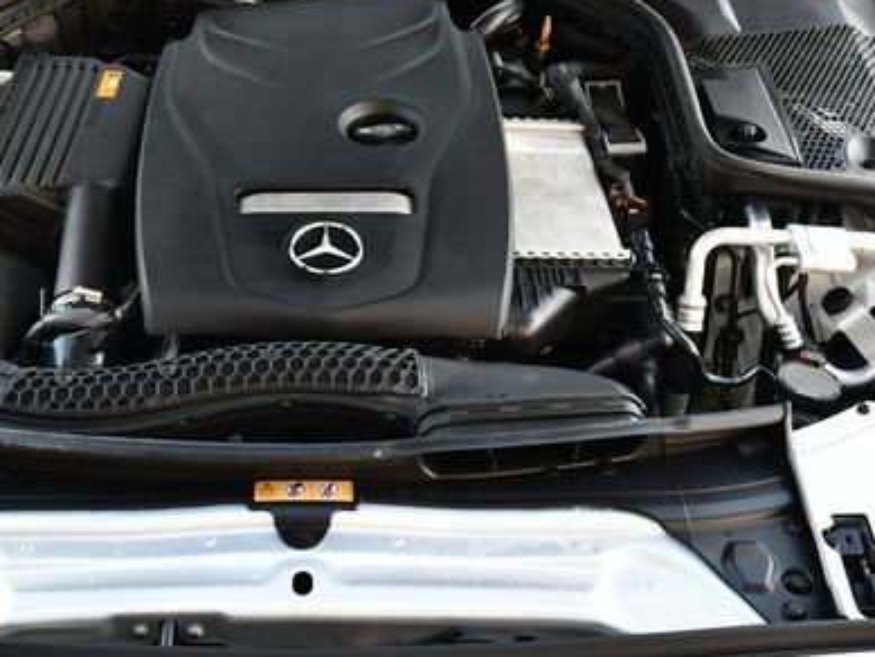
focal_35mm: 57
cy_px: 281
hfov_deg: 33.5
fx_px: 1441
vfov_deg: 25.6
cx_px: 306
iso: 400
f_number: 3.5
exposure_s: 1/250
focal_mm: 18
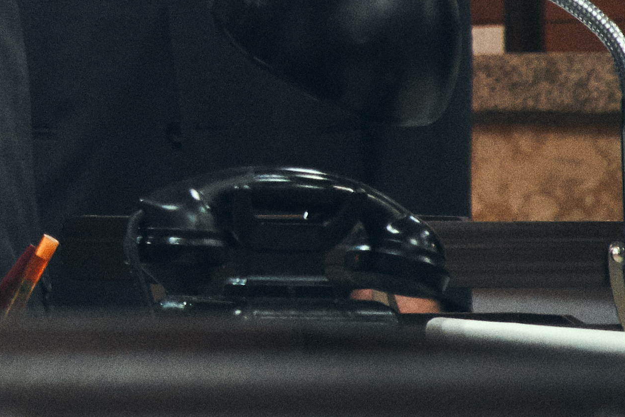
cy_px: -116
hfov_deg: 5.7
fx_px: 6007
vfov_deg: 4.0
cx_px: -890
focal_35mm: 346
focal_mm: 47
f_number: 2.8
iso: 1250
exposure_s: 1/160
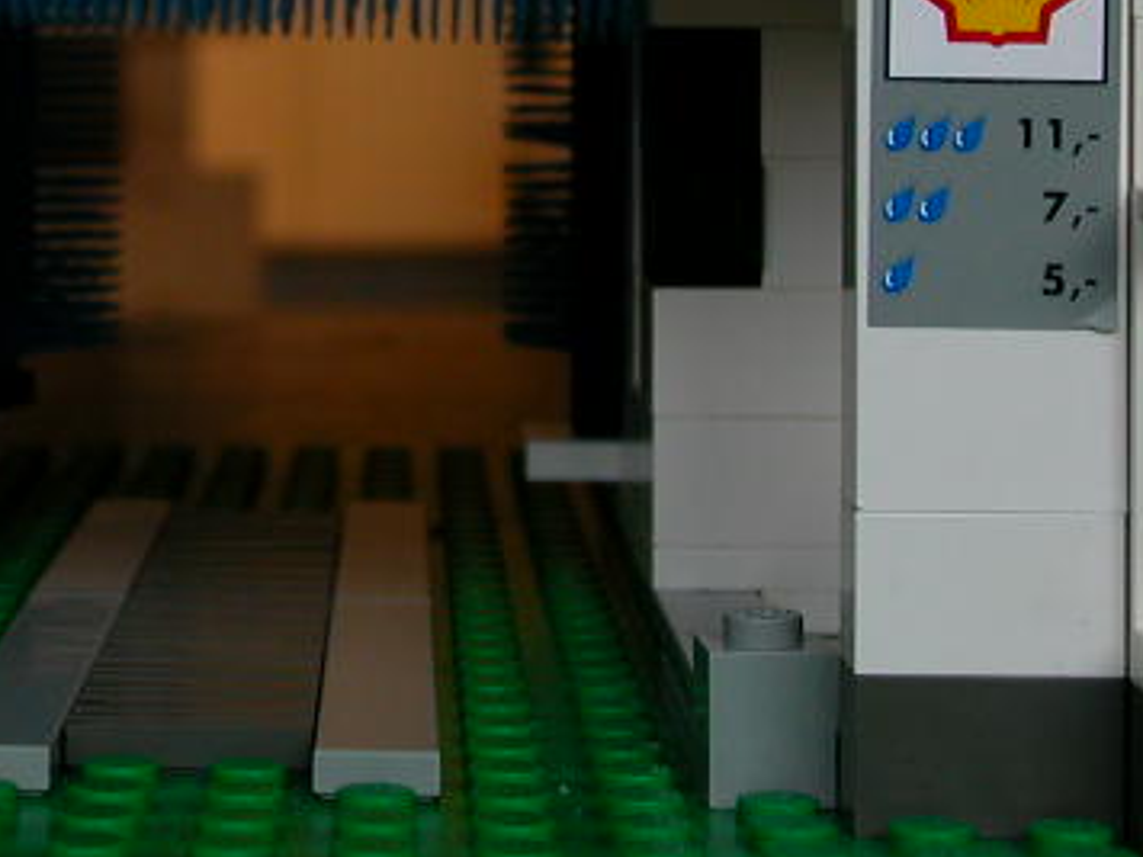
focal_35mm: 115
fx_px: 3797
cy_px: 96
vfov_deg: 12.8
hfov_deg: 17.0
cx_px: 222
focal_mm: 9.7
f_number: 3.5
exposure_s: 1/11.9
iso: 100
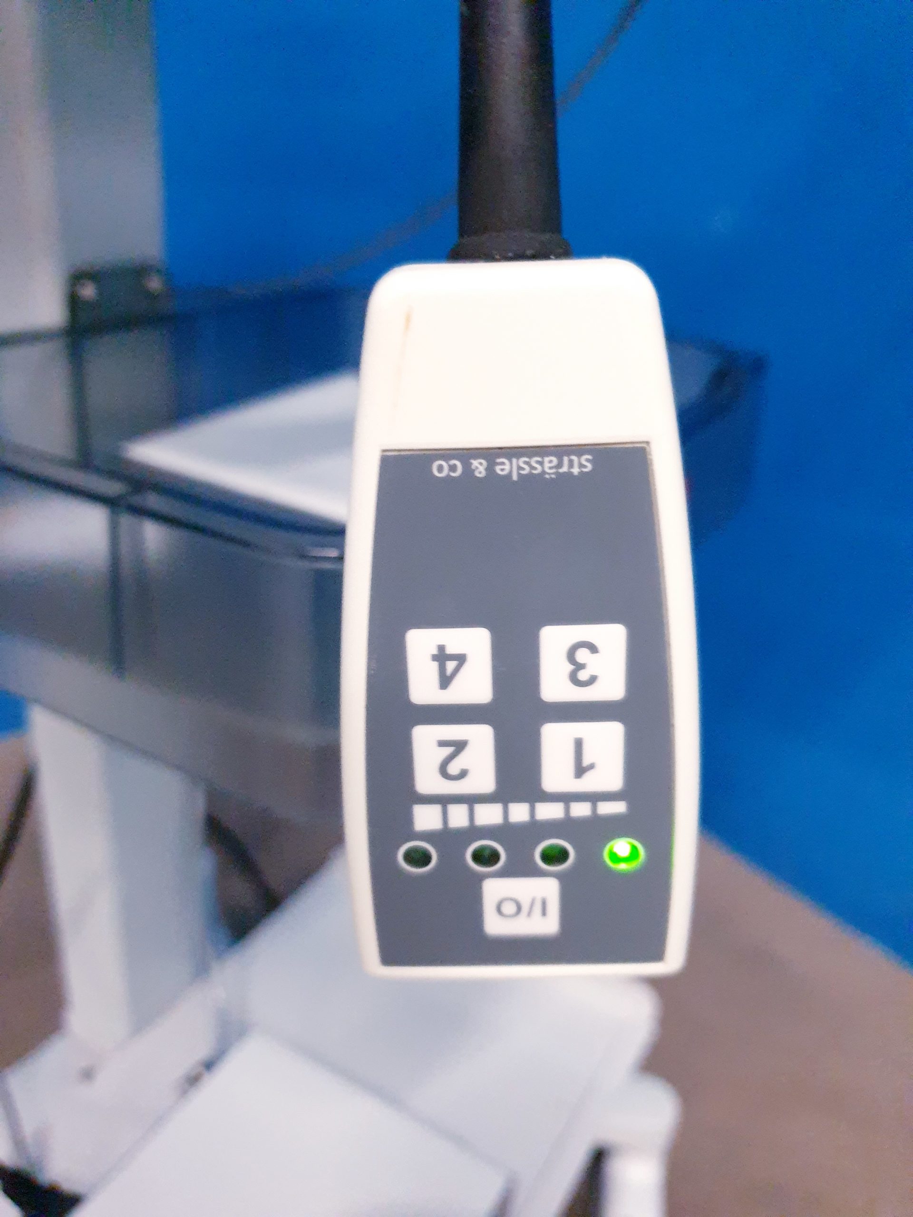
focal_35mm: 26
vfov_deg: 67.3
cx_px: 456
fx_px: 914
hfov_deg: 53.1
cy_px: 608
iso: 640
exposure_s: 1/50
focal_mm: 4.3
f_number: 1.5
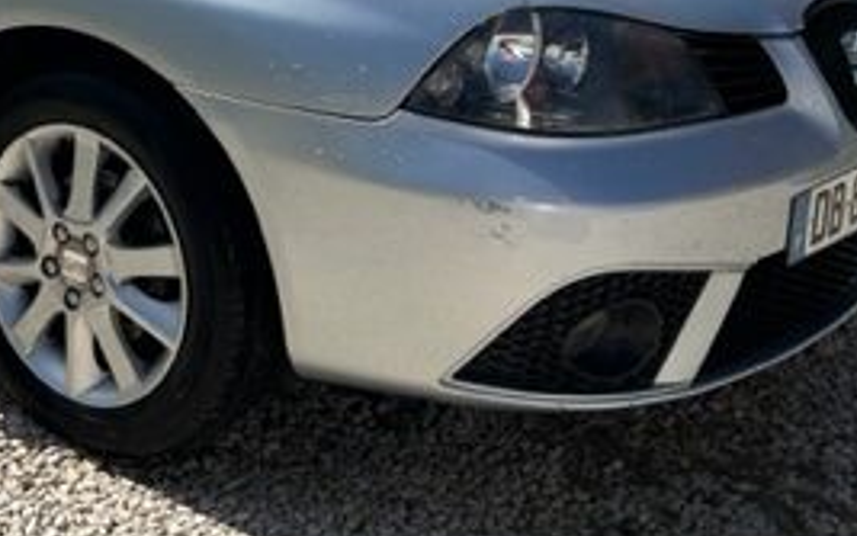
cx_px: 116
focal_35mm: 66
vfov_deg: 19.0
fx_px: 1542
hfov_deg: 30.0
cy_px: -39
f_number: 1.5
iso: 50
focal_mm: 5.7
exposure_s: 1/6579
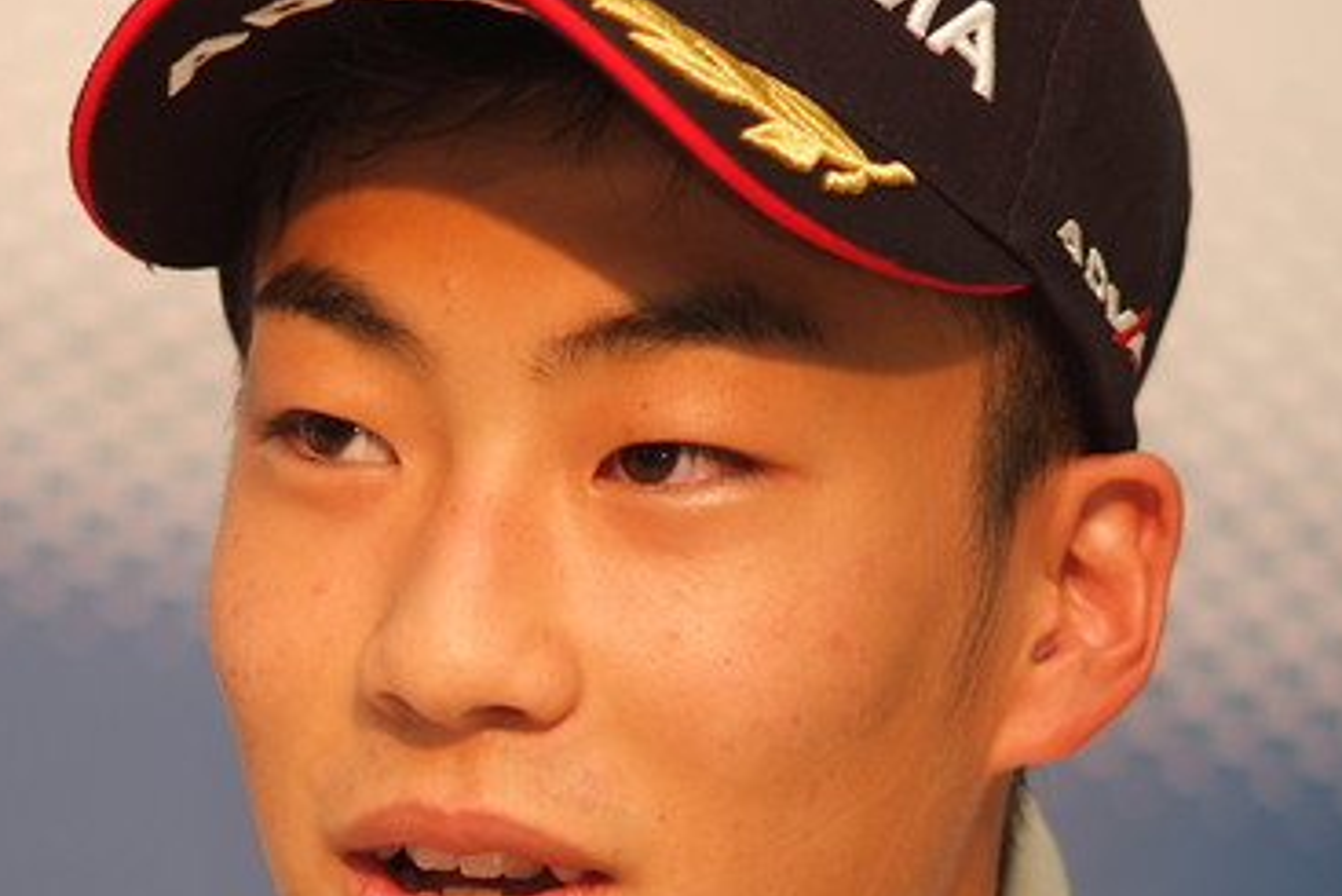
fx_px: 19727
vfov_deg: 2.6
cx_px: 534
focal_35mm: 529
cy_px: 673
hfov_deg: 3.9
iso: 400
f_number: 2.8
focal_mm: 180
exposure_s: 1/125
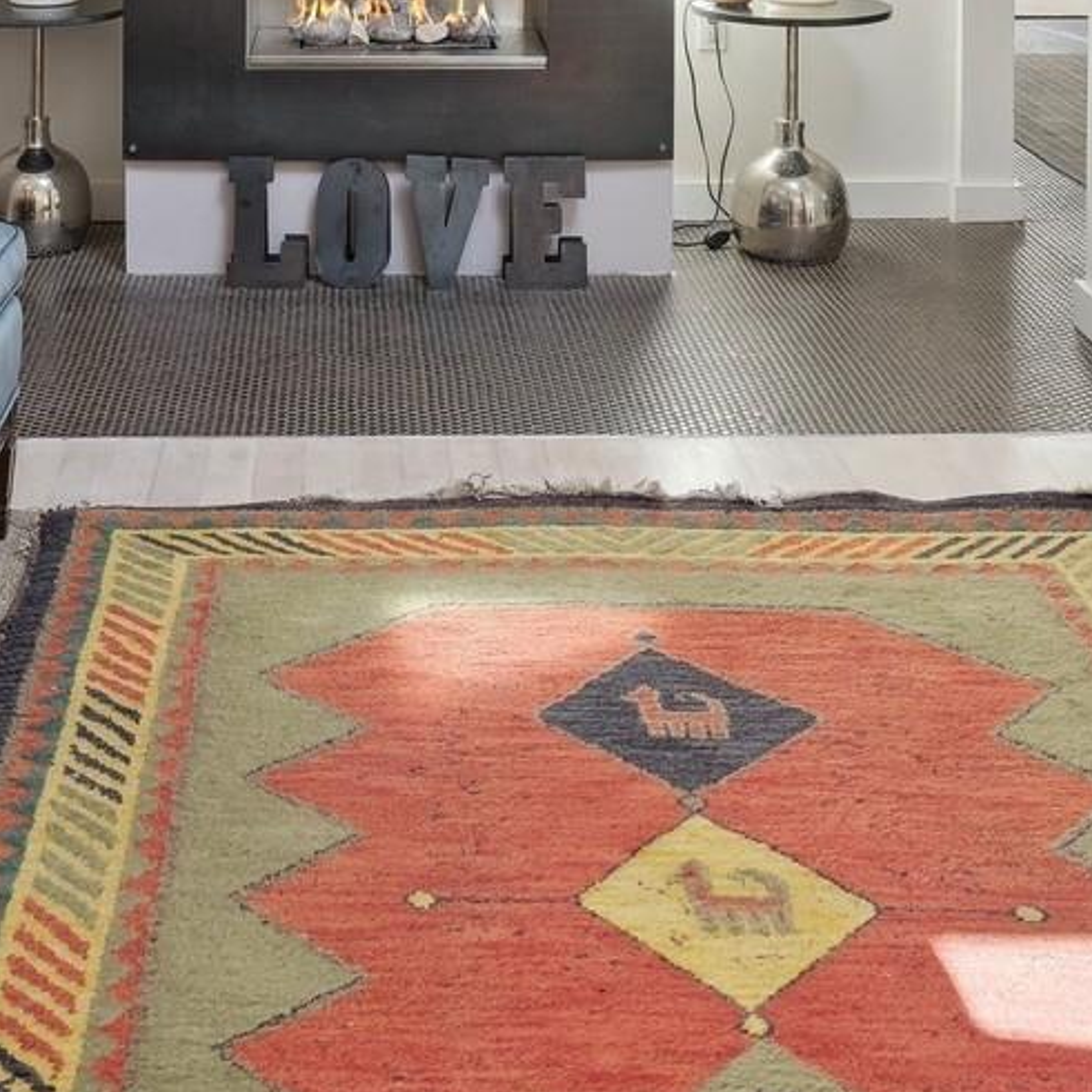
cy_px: -182
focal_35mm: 53
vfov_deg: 28.5
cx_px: 256
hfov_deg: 31.5
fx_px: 1892
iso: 800
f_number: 8
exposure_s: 1/80
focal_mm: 17
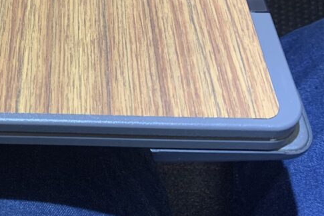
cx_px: 27
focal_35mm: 57
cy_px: 8
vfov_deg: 23.0
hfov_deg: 33.1
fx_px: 513
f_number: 1.8
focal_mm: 4.25
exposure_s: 1/29
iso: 320
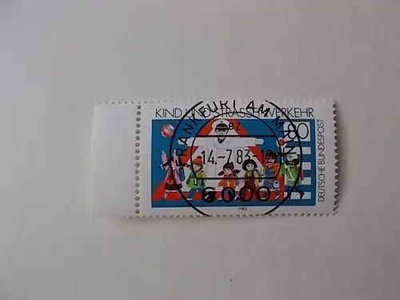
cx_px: 200
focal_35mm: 26
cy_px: 150
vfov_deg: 53.1
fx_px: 300
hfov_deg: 67.3
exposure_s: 1/25
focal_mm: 4.6
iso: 160
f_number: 3.2
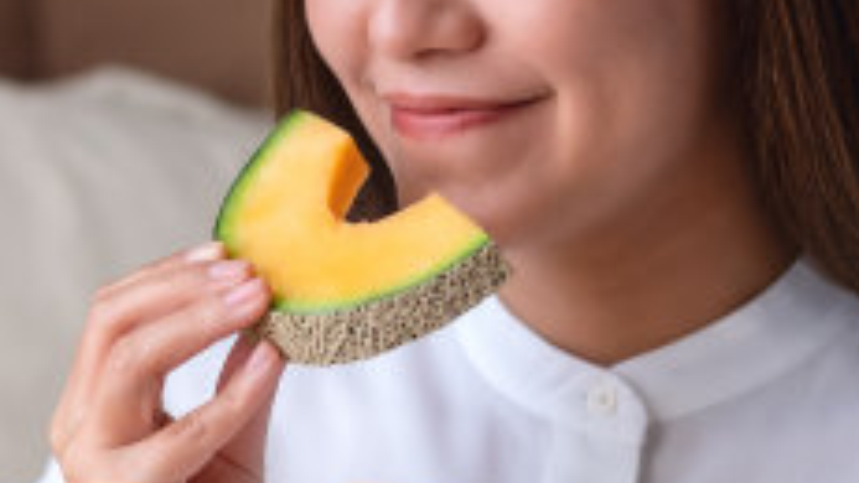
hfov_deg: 9.2
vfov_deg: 5.2
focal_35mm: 233
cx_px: 119
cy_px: 182
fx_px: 5308
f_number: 2
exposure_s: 1/850
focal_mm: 56
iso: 200
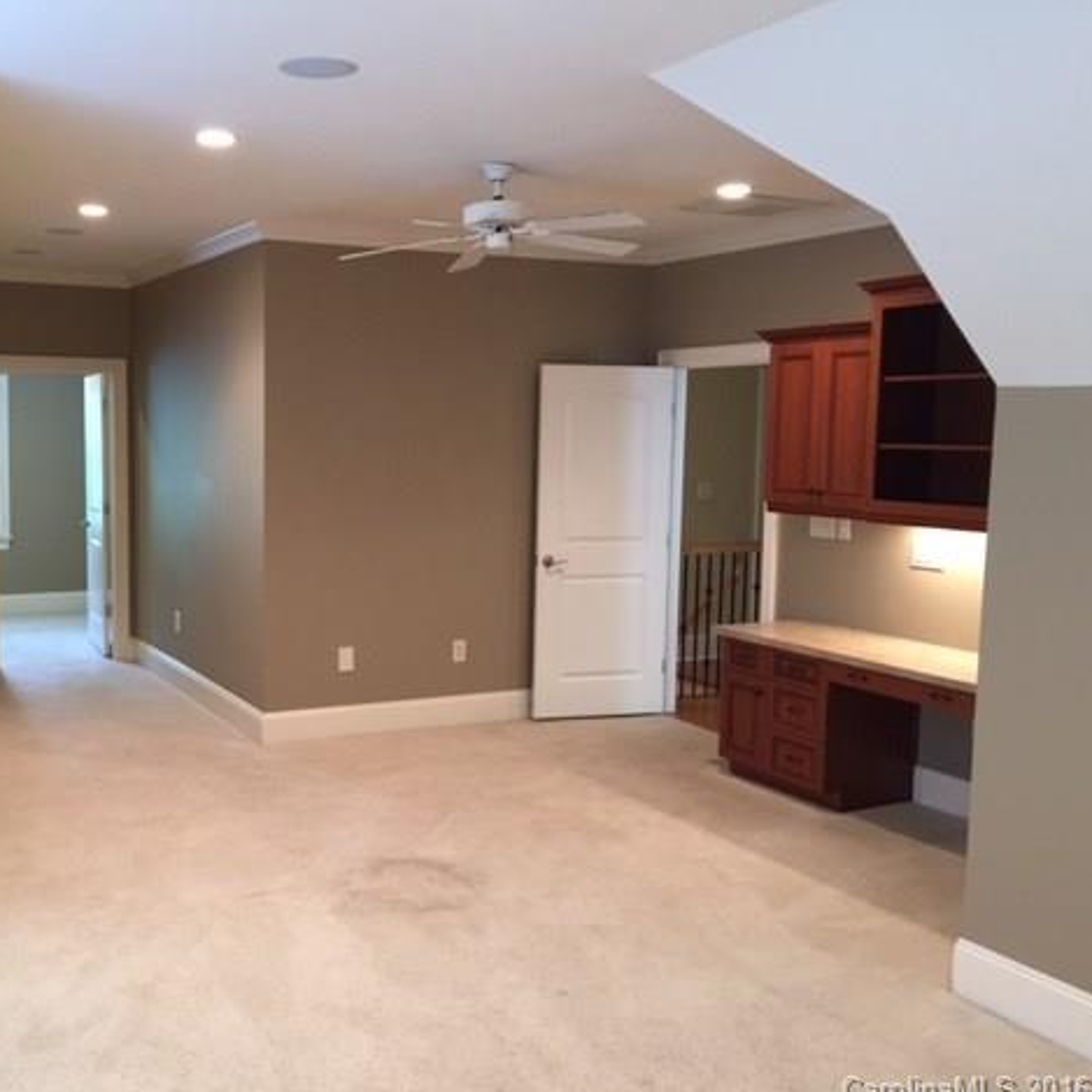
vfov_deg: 47.2
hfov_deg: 46.5
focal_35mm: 35
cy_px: 552
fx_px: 1249
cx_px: 363
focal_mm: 4.15
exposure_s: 1/10
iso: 100
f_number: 2.2
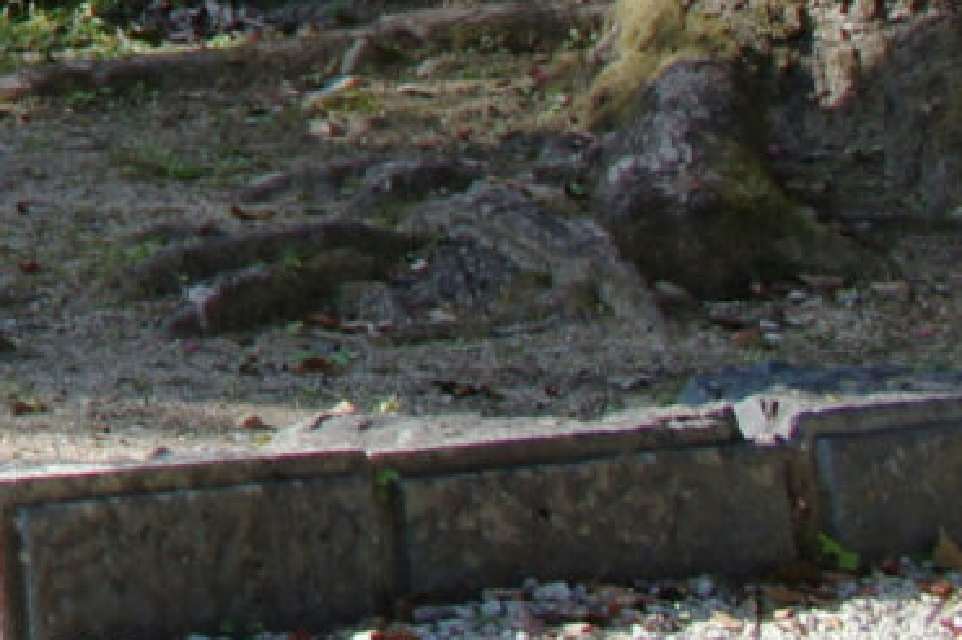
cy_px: -1537
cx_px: -1999
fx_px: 6090
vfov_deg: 5.5
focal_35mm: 228
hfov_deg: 7.8
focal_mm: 22
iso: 200
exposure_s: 1/40
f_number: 8
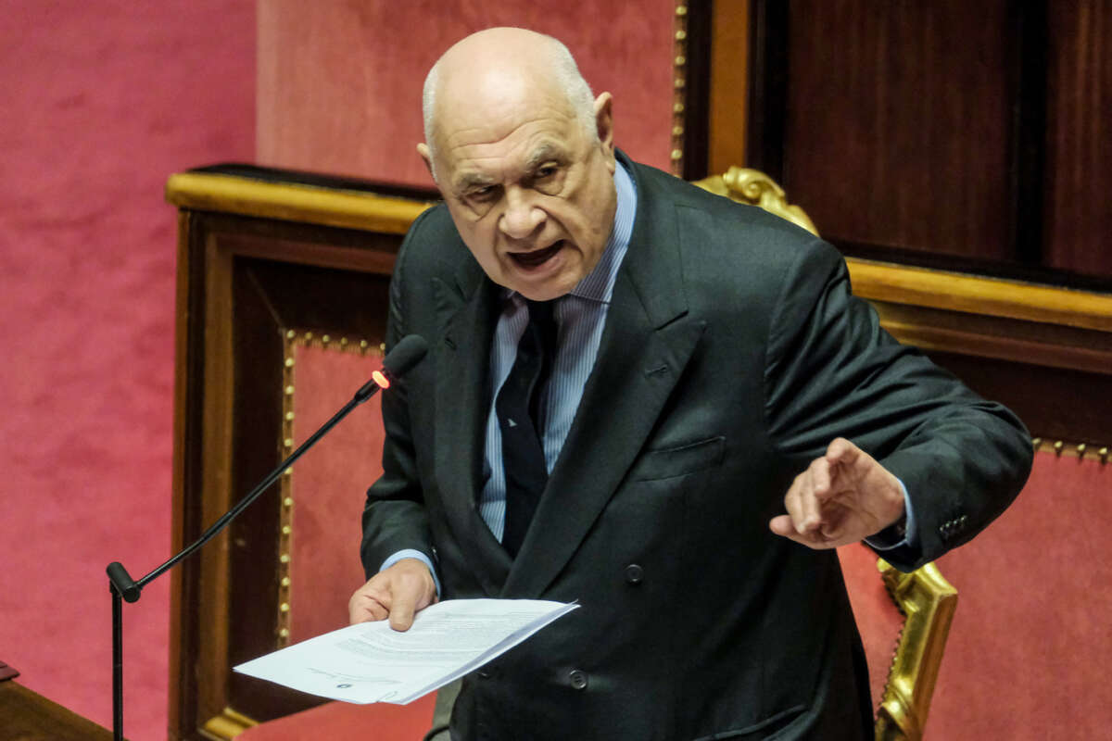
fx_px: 14980
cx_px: 556
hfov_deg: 4.3
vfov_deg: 2.8
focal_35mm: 485
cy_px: 370
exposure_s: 1/125
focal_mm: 323.2
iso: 10000
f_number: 5.4
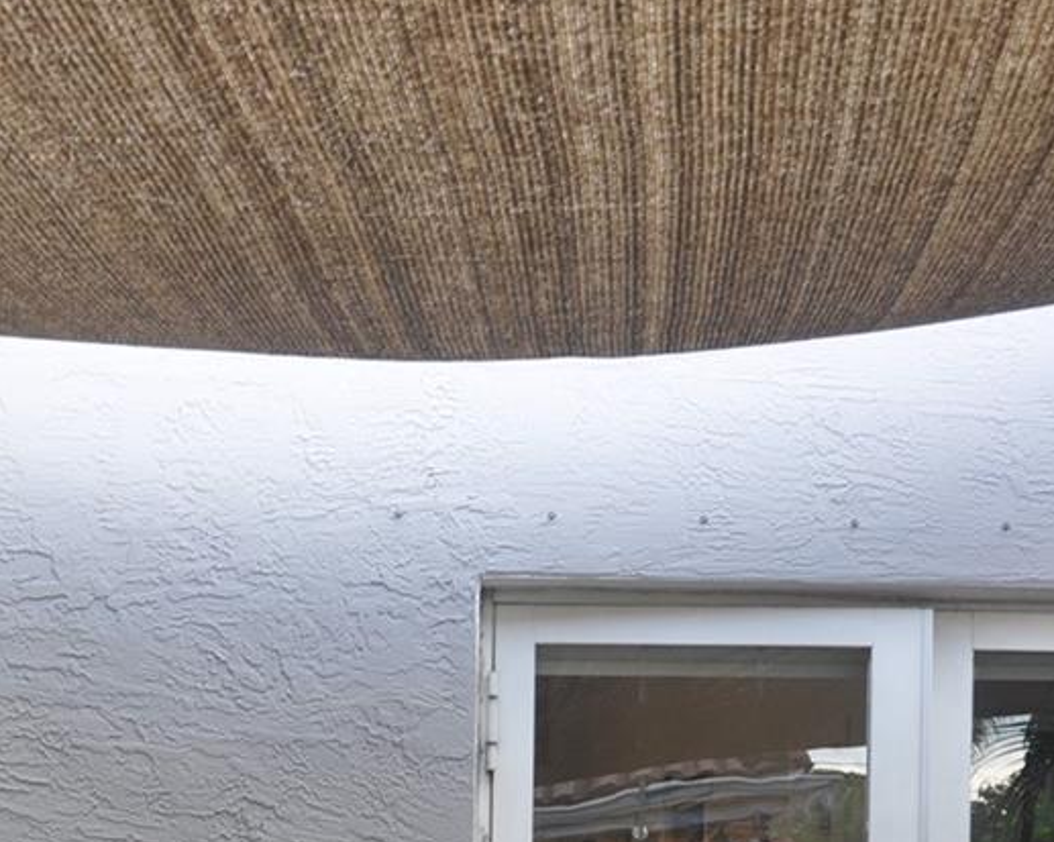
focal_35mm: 91
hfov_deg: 20.6
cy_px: 1040
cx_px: 126
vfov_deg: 16.1
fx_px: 2851
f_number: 6.3
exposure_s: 1/40
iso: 200
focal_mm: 21
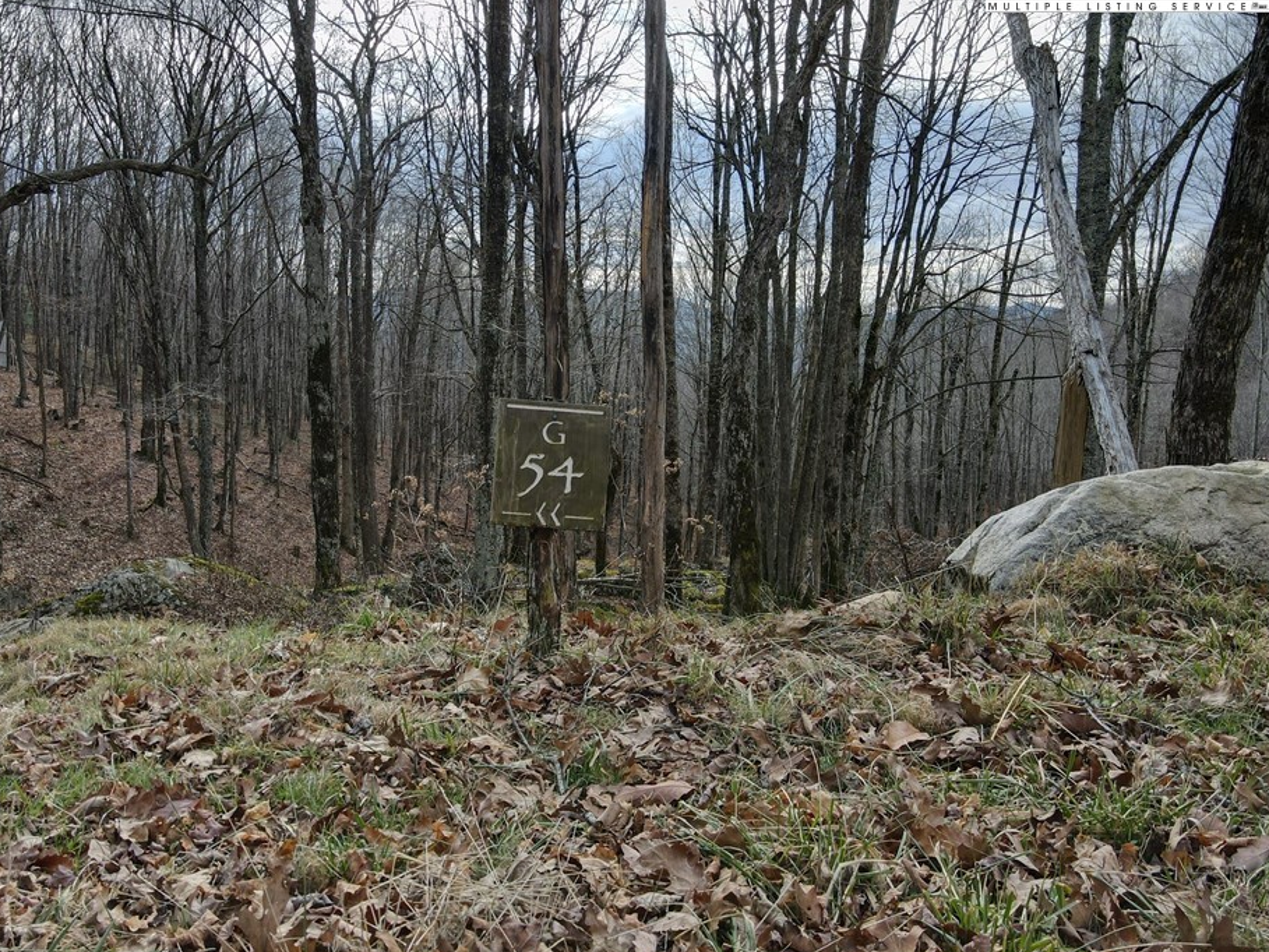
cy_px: 477
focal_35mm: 27
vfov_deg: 51.4
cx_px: 556
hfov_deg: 65.1
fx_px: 990
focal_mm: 4.5
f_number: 2.8
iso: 100
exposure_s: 1/180
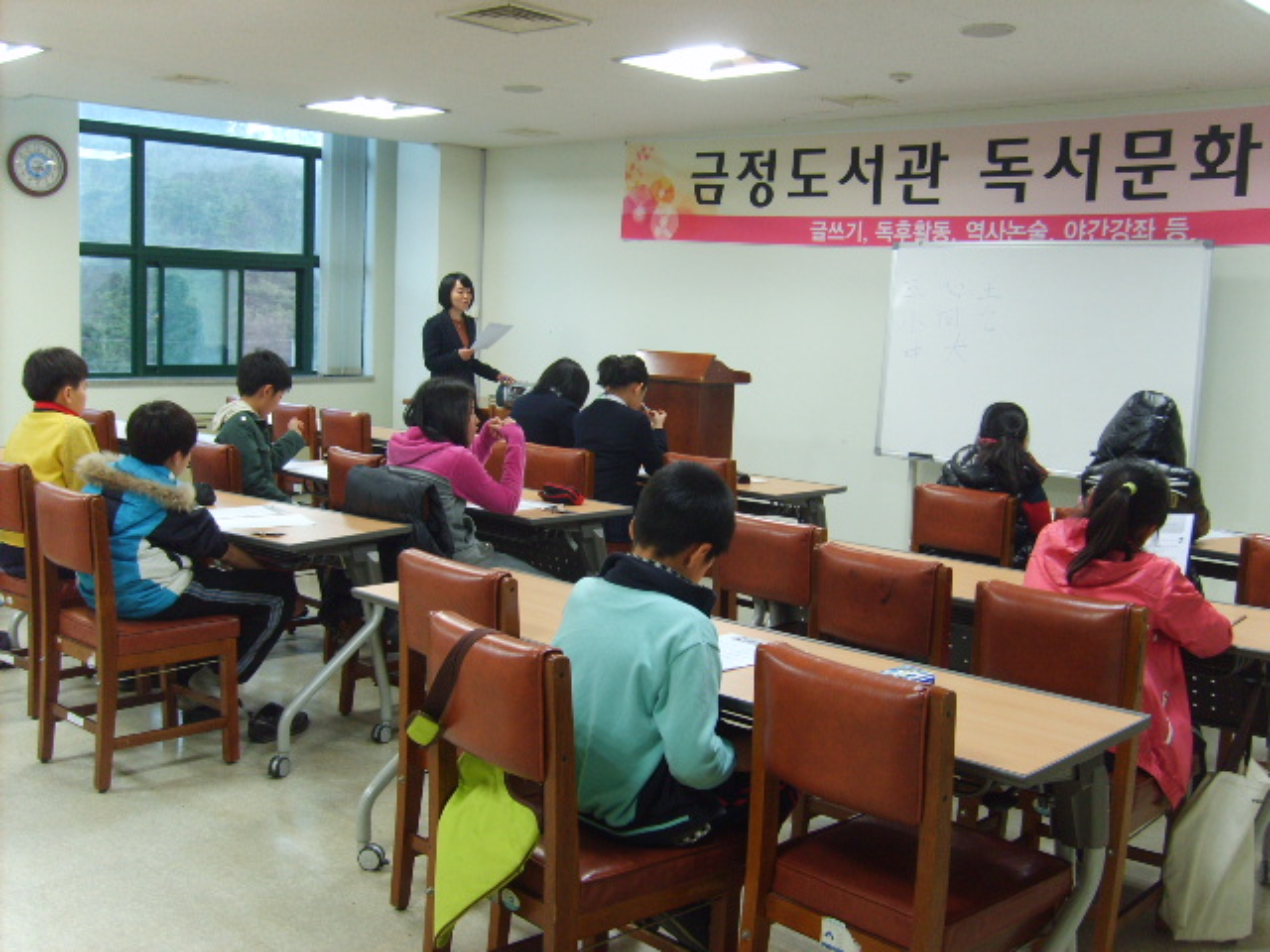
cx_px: 635
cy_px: 476
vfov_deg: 40.7
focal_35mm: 35
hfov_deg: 52.6
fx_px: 1284
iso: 86
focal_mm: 5.8
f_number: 2.8
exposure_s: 1/30
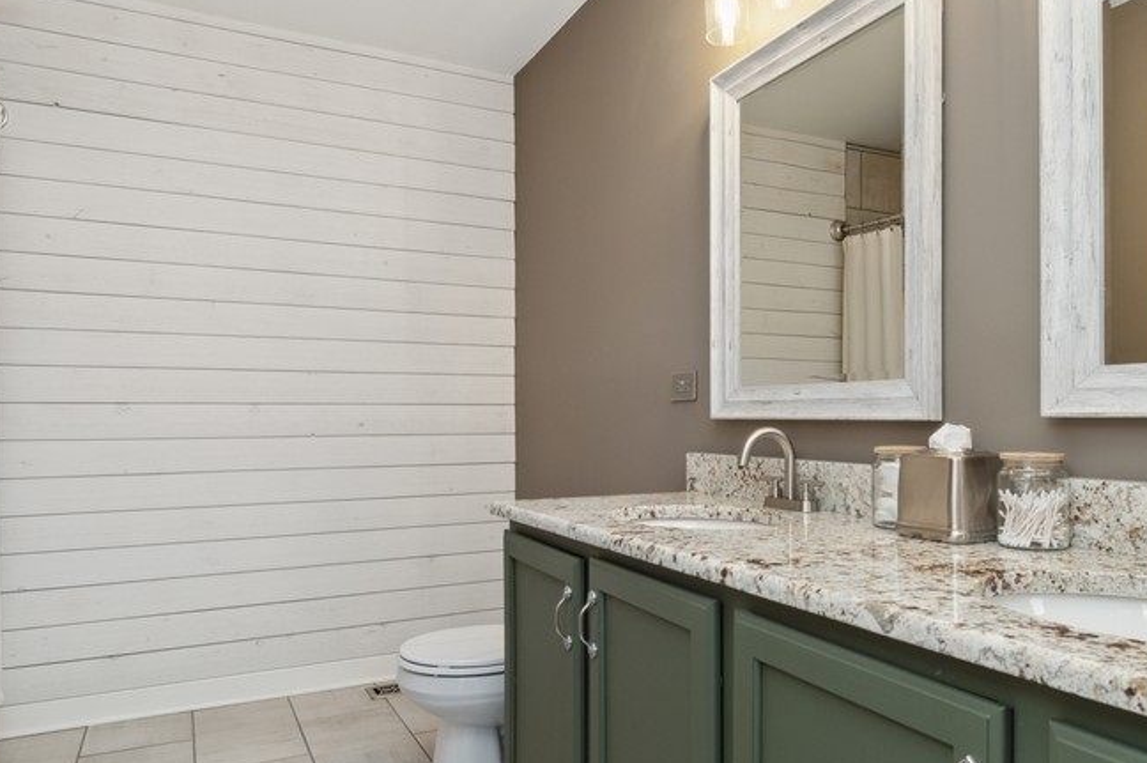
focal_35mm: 25
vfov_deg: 51.1
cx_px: 632
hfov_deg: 71.4
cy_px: 424
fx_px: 796
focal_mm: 12
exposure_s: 1/10
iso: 320
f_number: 8
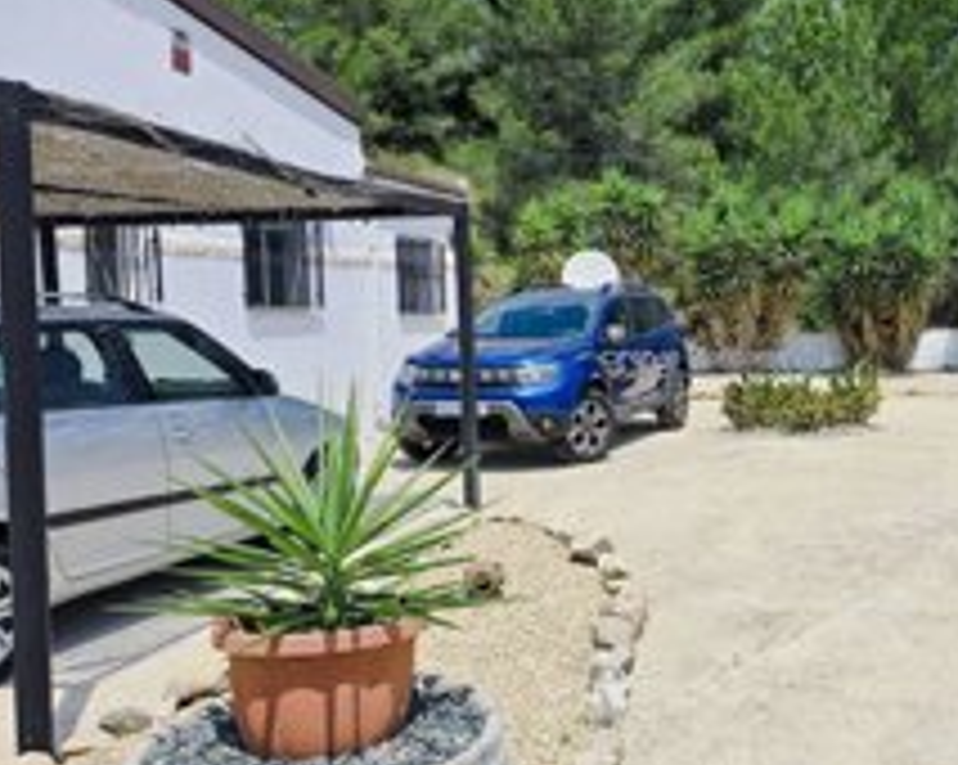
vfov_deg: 39.1
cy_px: 360
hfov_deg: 46.3
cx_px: 715
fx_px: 1076
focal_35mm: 38
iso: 12
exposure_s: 1/1372
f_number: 1.7
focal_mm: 6.3
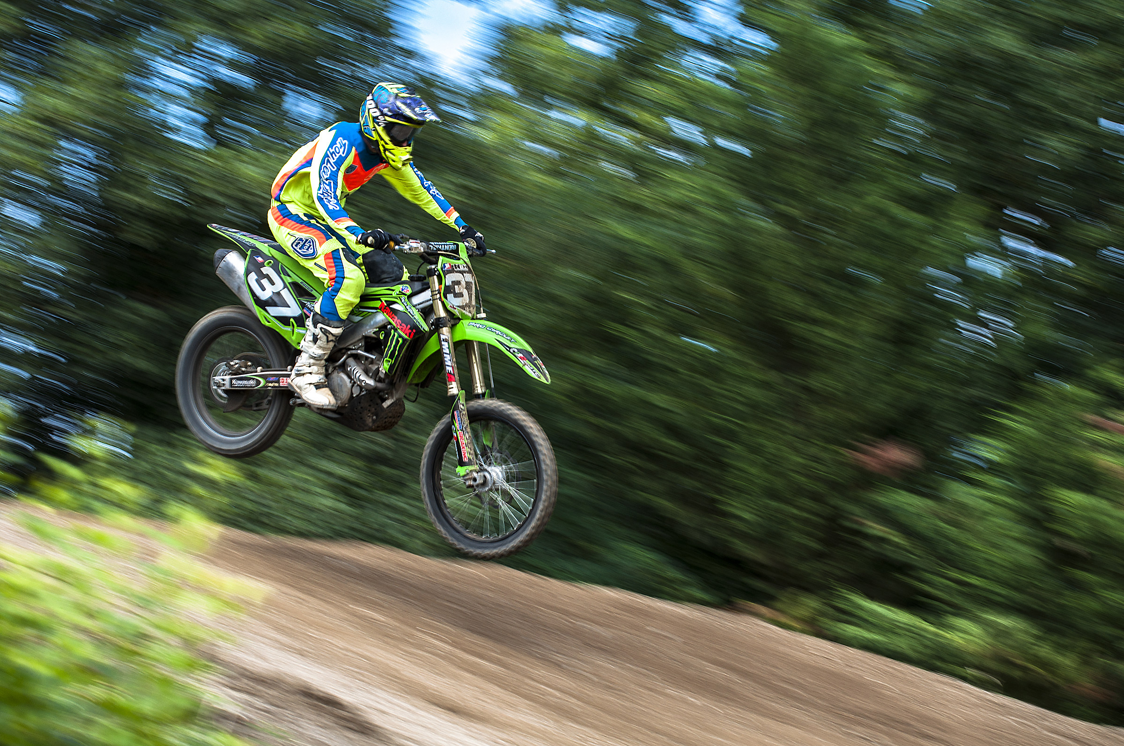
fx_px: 3742
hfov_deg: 17.1
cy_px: 373
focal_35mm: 120
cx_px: 562
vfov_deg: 11.4
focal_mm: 80
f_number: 10
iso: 100
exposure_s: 1/60
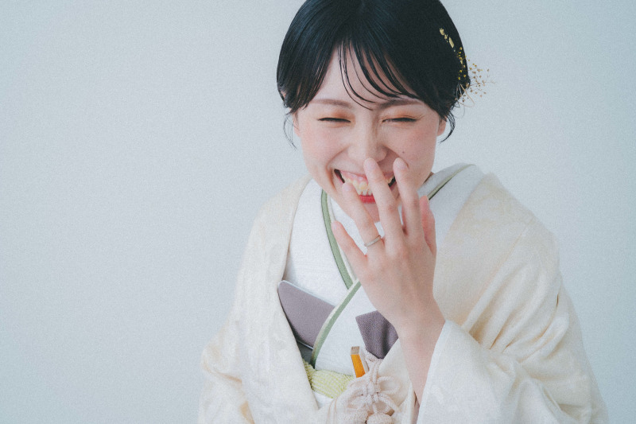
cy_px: 212
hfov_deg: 39.6
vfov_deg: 27.0
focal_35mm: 50
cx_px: 318
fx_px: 883
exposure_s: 1/125
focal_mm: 50
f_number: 6.3
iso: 200
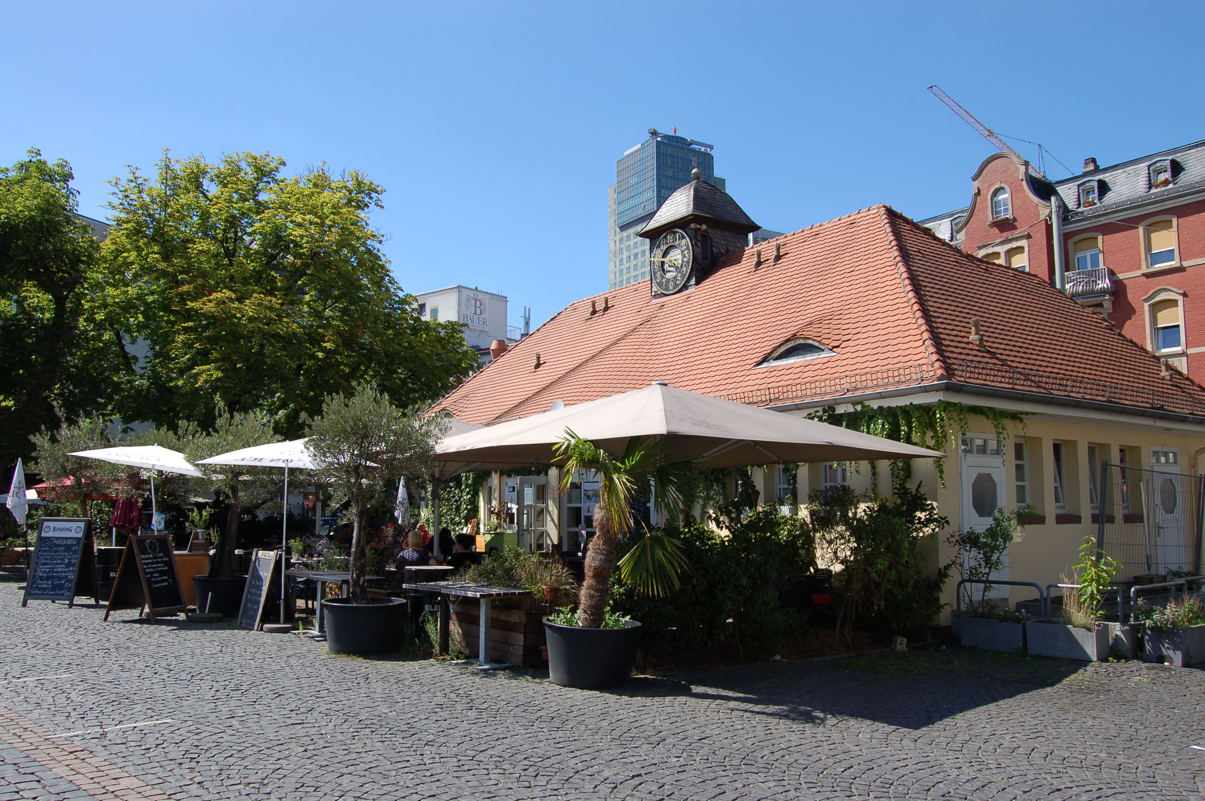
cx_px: 602
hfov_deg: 67.4
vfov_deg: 47.8
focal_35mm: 27
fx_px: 903
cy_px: 400
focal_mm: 18
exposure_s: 1/320
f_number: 9
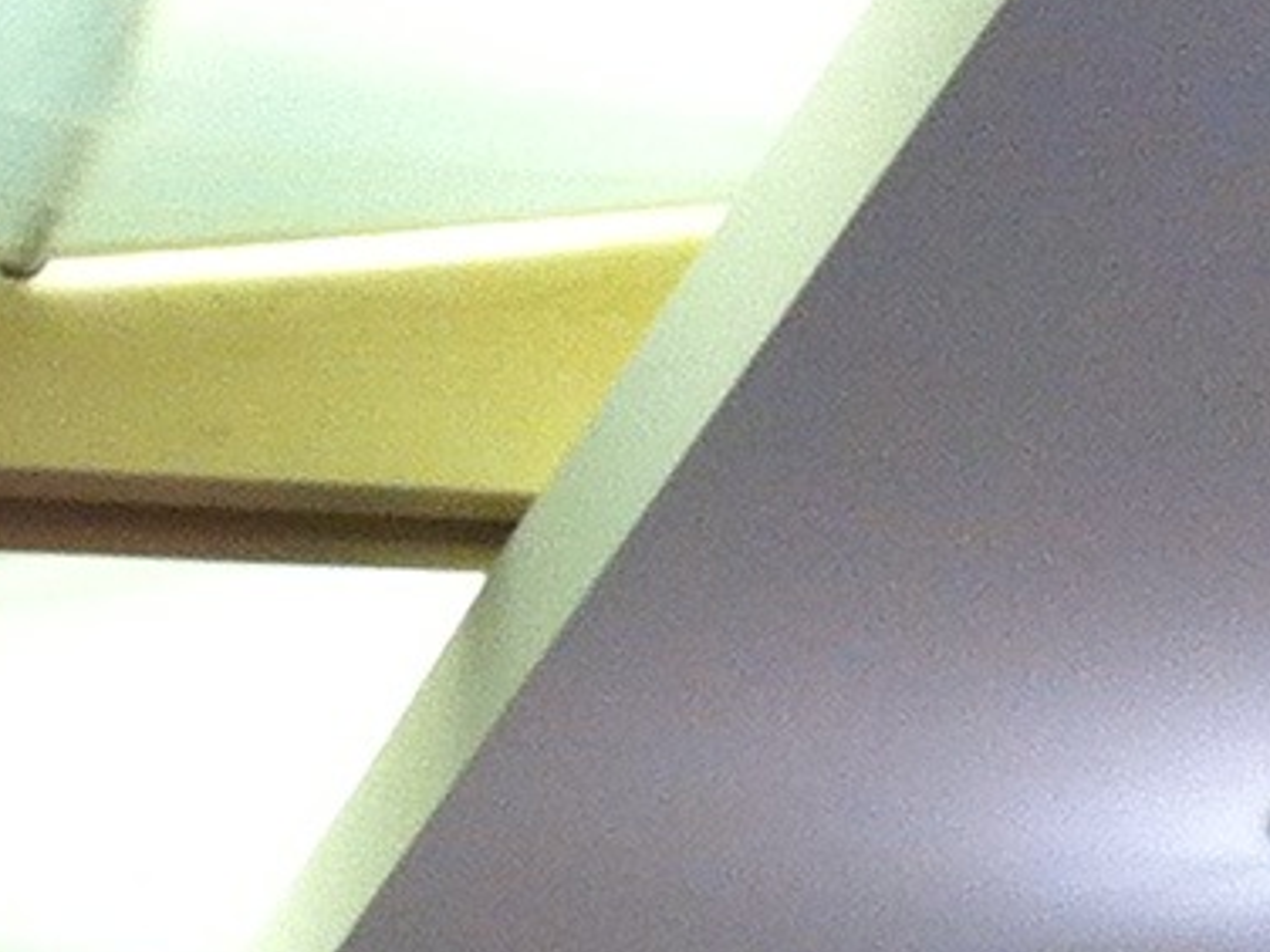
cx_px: -534
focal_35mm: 241
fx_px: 8842
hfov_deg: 8.1
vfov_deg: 5.7
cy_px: 3113
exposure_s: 1/33
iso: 80
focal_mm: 3.85
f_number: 2.8
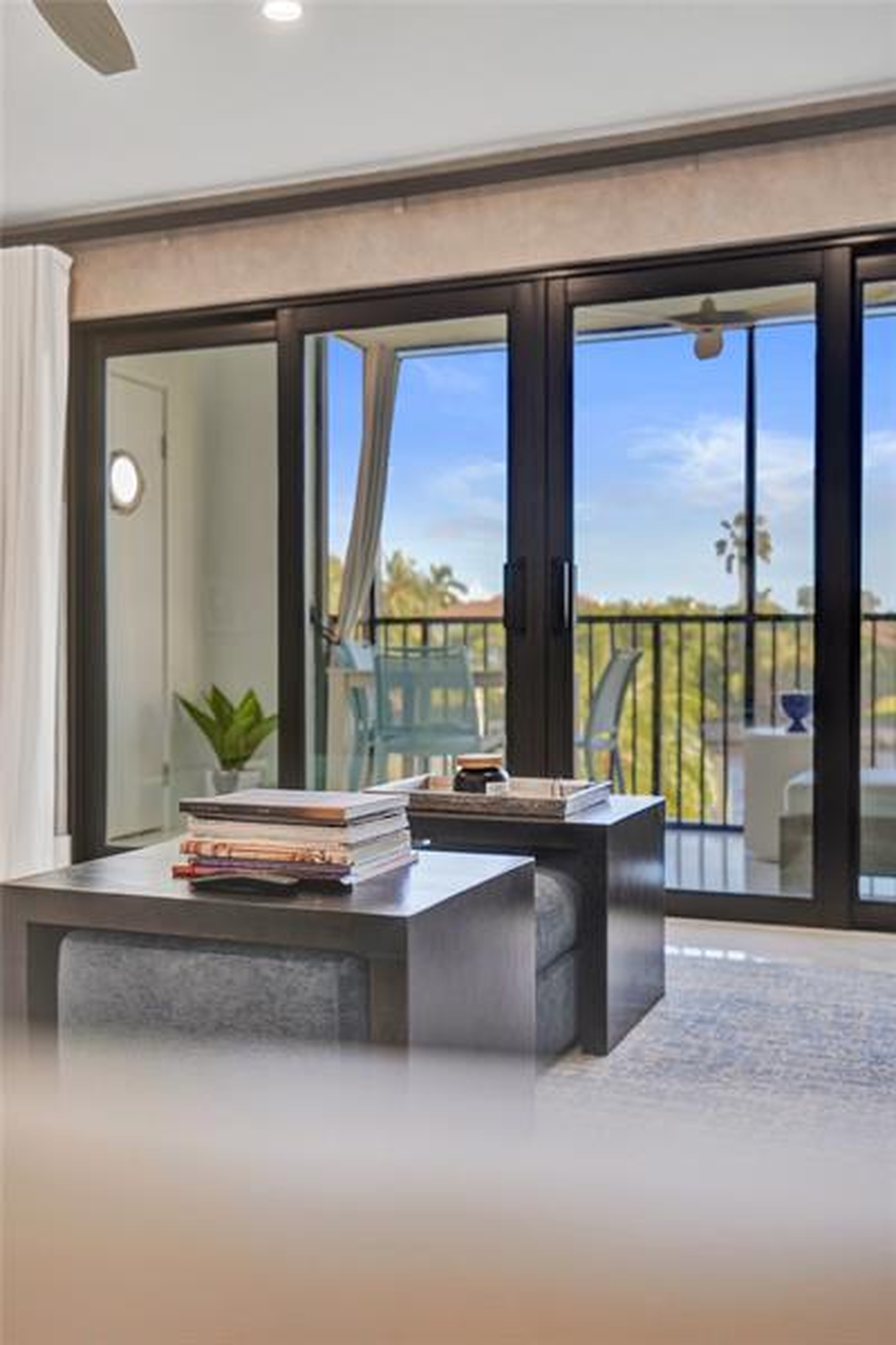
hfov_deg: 38.9
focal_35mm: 34
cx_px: 448
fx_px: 1269
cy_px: 672
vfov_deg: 55.8
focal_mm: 34
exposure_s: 1/1600
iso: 800
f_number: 2.8
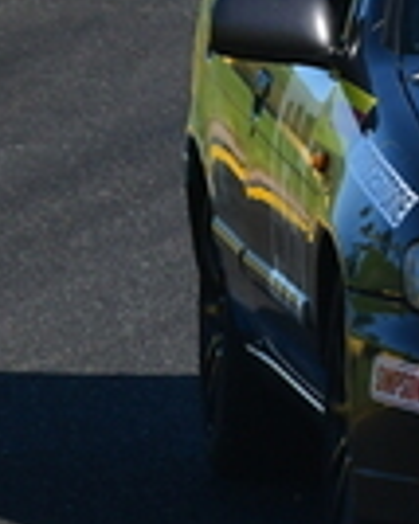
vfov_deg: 0.7
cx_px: 995
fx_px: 41621
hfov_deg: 0.6
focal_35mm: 2682
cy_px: -88
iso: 500
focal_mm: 320
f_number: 11
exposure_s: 1/640
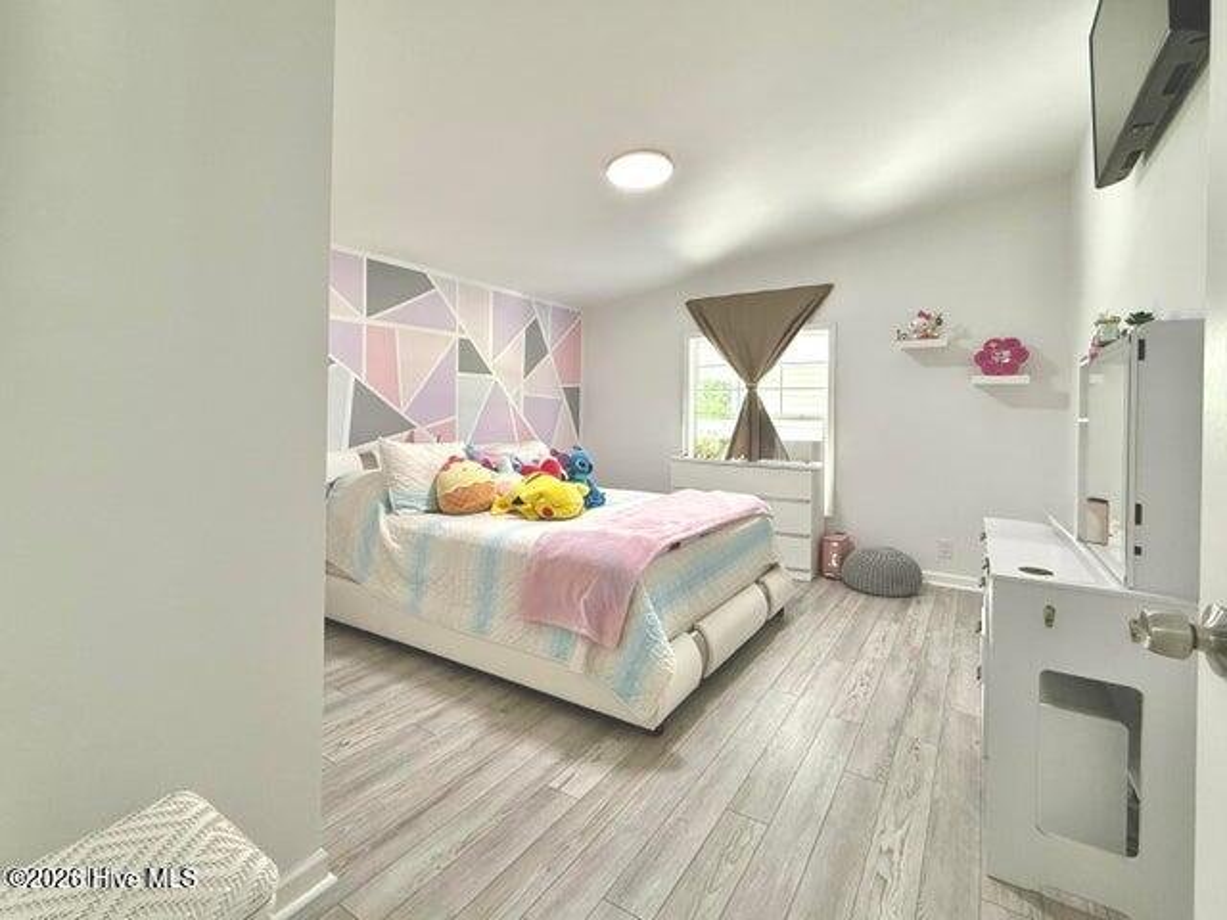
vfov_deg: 85.7
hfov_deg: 102.1
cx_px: 614
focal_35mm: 14
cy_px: 460
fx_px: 496
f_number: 2.2
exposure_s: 1/120
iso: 250
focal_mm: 2.22
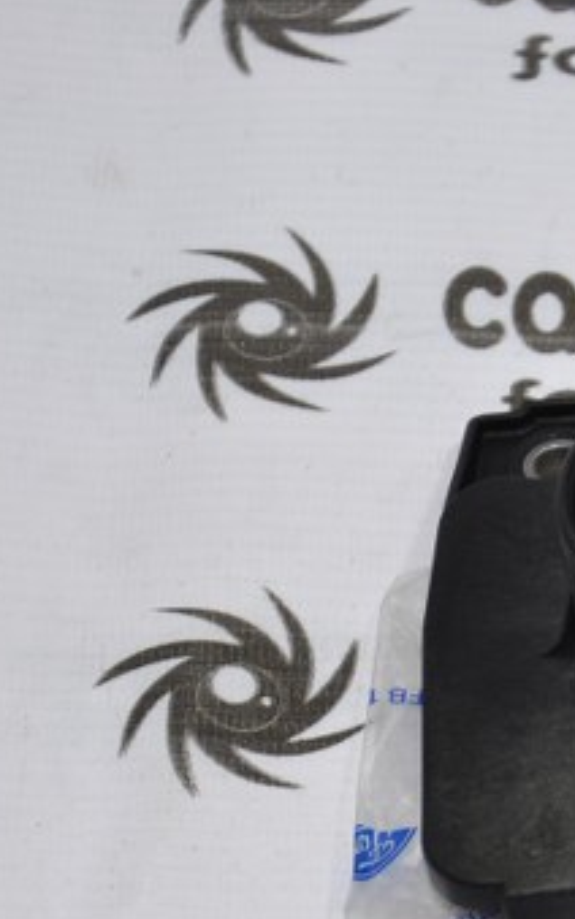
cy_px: 781
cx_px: 879
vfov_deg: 7.4
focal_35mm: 284
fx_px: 7118
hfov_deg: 4.6
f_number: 5.3
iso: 200
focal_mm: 70
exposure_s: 1/40
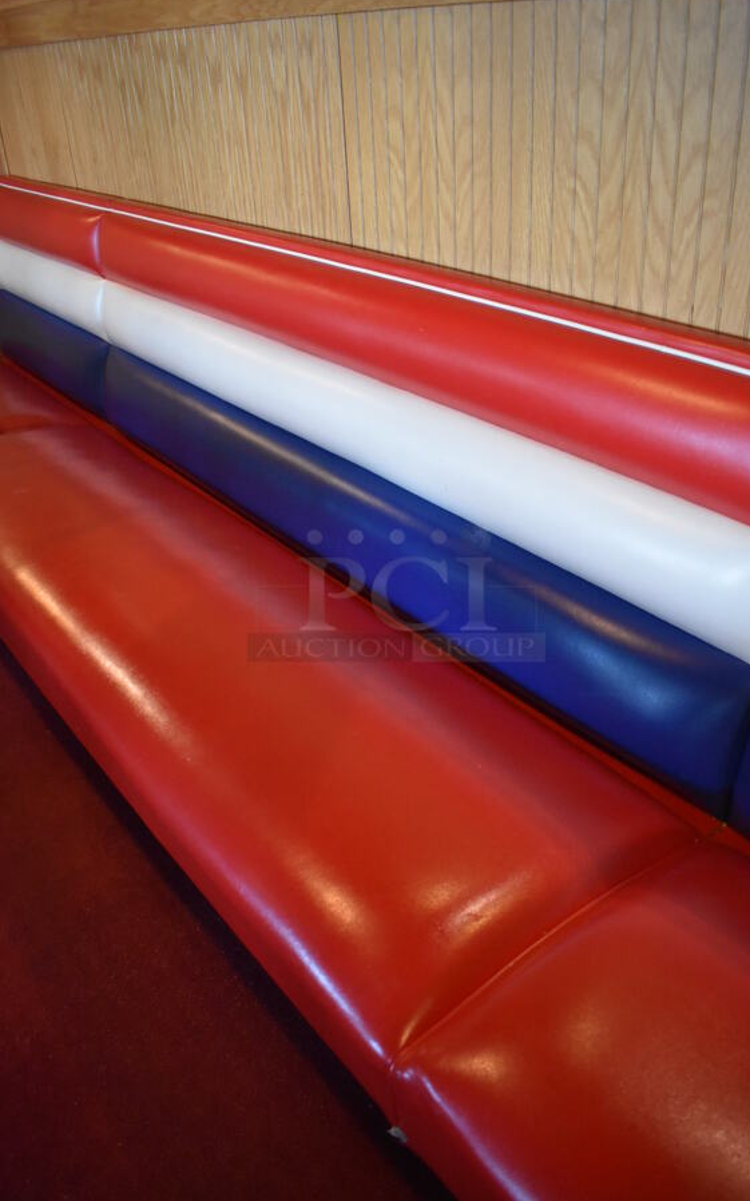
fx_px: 916
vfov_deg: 66.5
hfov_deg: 44.5
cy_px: 592
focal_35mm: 28
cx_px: 397
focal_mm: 18
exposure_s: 1/125
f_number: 3.5
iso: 2800
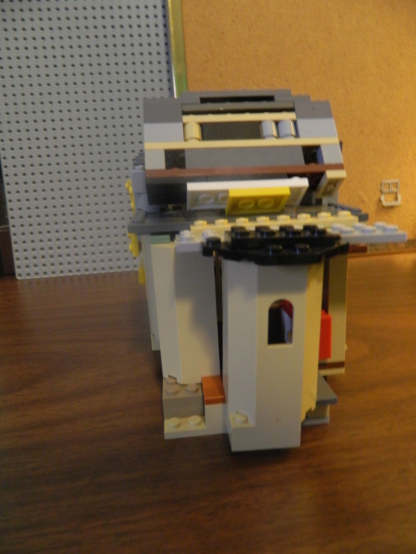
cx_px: 208
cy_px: 277
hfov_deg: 54.9
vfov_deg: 69.4
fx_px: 401
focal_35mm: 25
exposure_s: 1/20
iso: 400
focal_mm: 4.5
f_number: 3.1
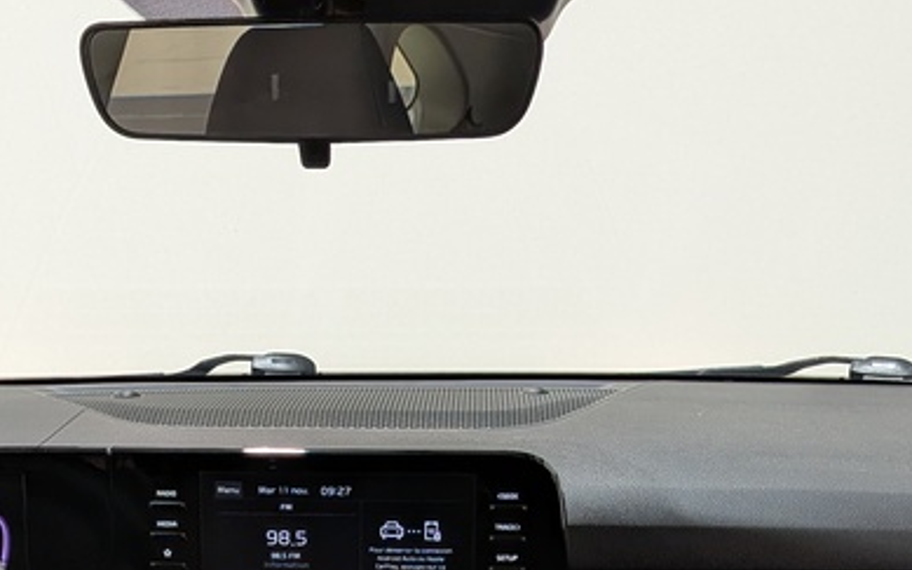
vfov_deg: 18.3
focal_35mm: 67
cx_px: 352
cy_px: 704
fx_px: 1665
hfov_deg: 30.5
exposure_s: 1/24
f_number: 1.7
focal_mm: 4.53
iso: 48
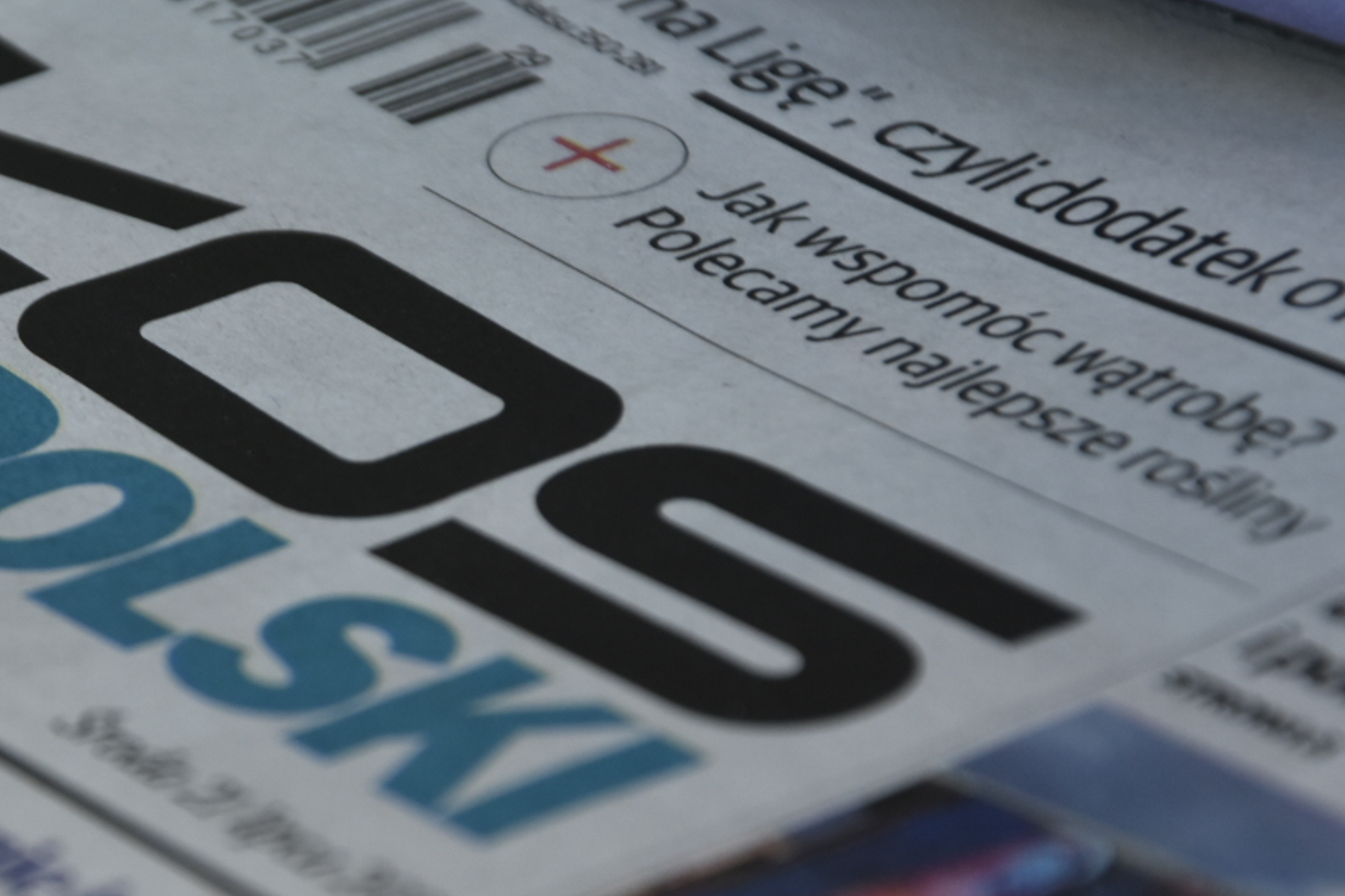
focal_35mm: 322
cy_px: 655
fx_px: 12030
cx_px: 105
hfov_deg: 6.4
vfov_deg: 4.3
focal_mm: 105
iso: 400
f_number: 5.6
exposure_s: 1/80
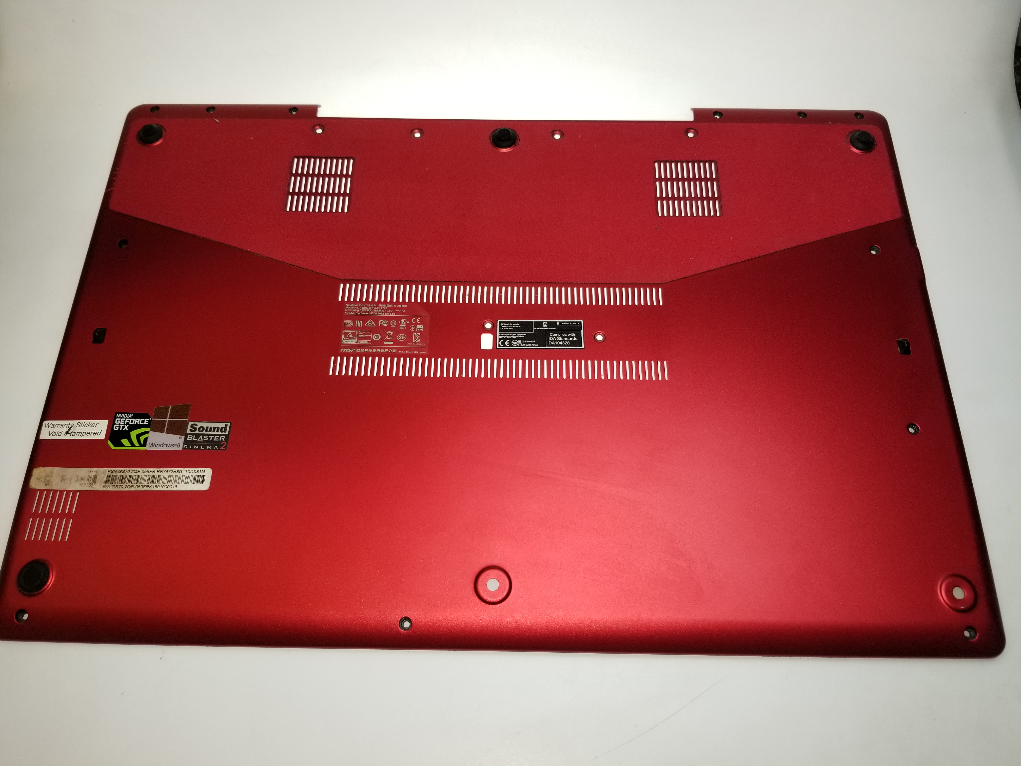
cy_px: 383
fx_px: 767
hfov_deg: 67.3
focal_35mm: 26
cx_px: 510
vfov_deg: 53.1
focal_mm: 4.25
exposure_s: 1/161
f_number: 1.7
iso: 50
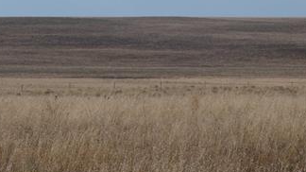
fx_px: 2003
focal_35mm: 247
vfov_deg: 4.9
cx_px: 183
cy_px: 49
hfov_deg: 8.7
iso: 80
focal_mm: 20.6
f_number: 5.1
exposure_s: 1/1000
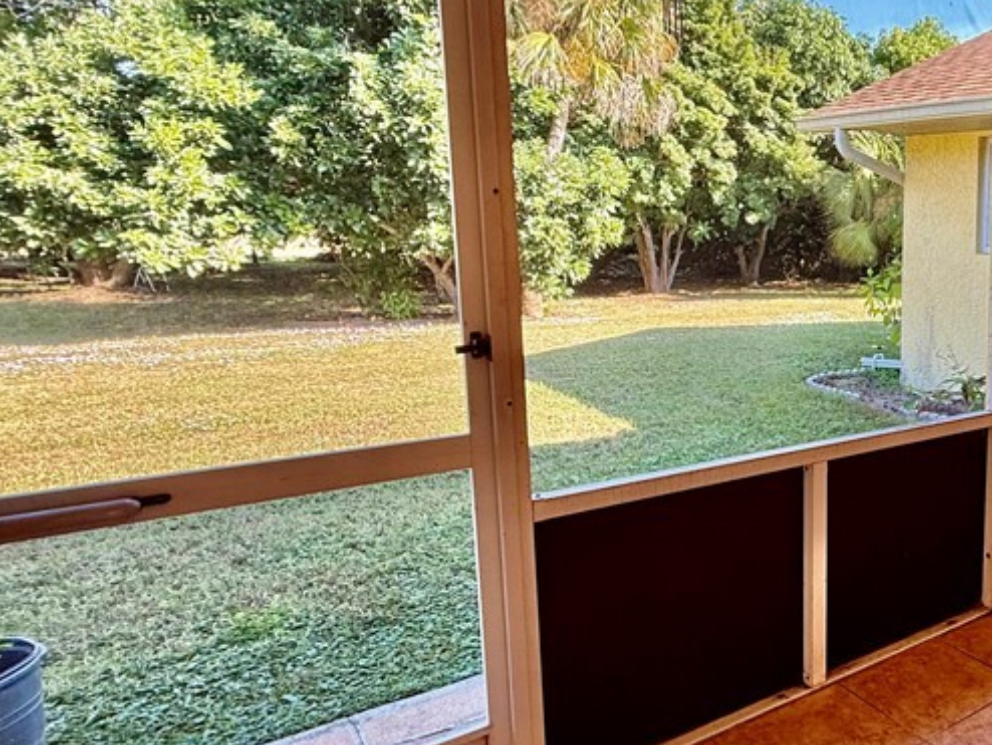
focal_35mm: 29
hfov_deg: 50.1
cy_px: 365
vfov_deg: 48.3
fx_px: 831
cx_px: 990
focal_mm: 2.22
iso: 64
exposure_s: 1/99
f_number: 2.2
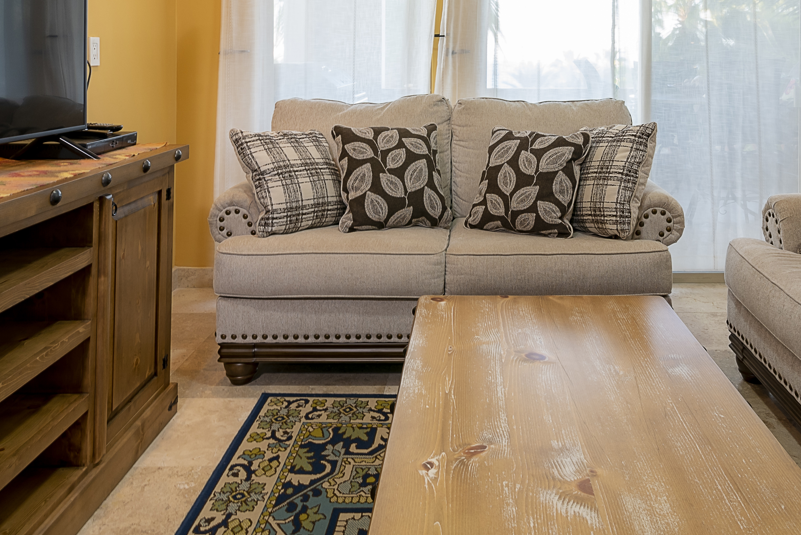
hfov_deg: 59.8
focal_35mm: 31
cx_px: 479
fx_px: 690
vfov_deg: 39.8
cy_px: 71
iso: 200
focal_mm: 16
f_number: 11
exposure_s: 1/1.25
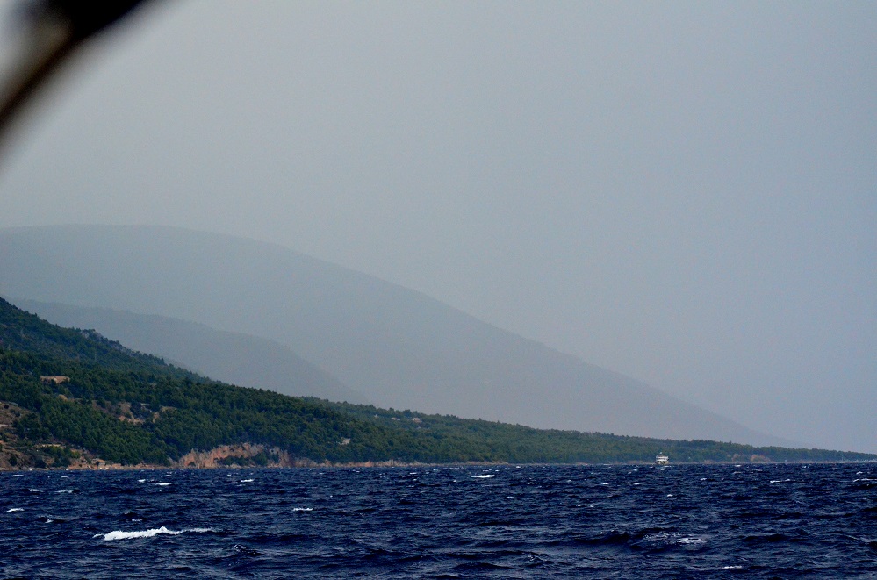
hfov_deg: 14.0
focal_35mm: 147
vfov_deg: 9.3
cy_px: 290
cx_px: 438
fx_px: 3573
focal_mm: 98
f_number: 4.5
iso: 3600
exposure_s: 1/8000
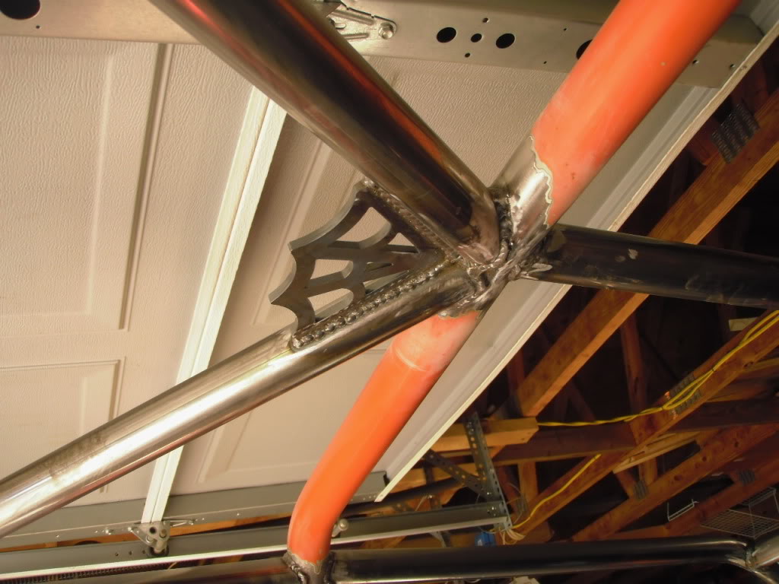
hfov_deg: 49.0
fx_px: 855
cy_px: 292
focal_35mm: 38
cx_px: 390
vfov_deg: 37.7
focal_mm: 6.7
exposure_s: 1/30
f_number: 3.5
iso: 100
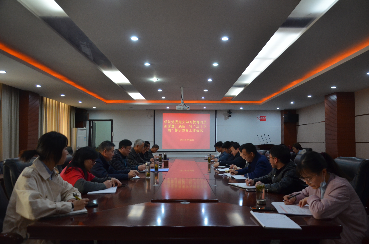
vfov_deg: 47.7
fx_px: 276
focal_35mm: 27
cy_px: 122
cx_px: 184
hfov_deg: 67.5
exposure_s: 1/60
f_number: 4
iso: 800
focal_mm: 18
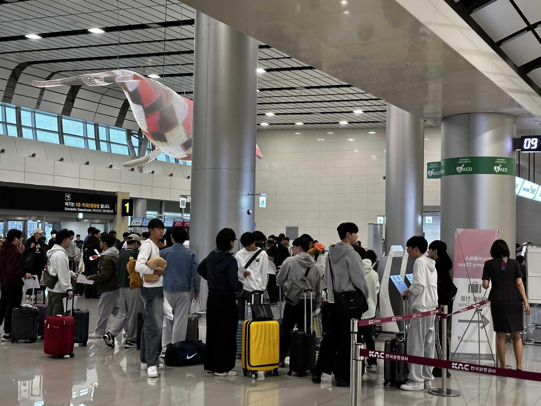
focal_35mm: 48
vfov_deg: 30.3
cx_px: 270
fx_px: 750
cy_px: 203
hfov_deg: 39.7
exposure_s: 1/60
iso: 125
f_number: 1.78
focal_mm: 6.86
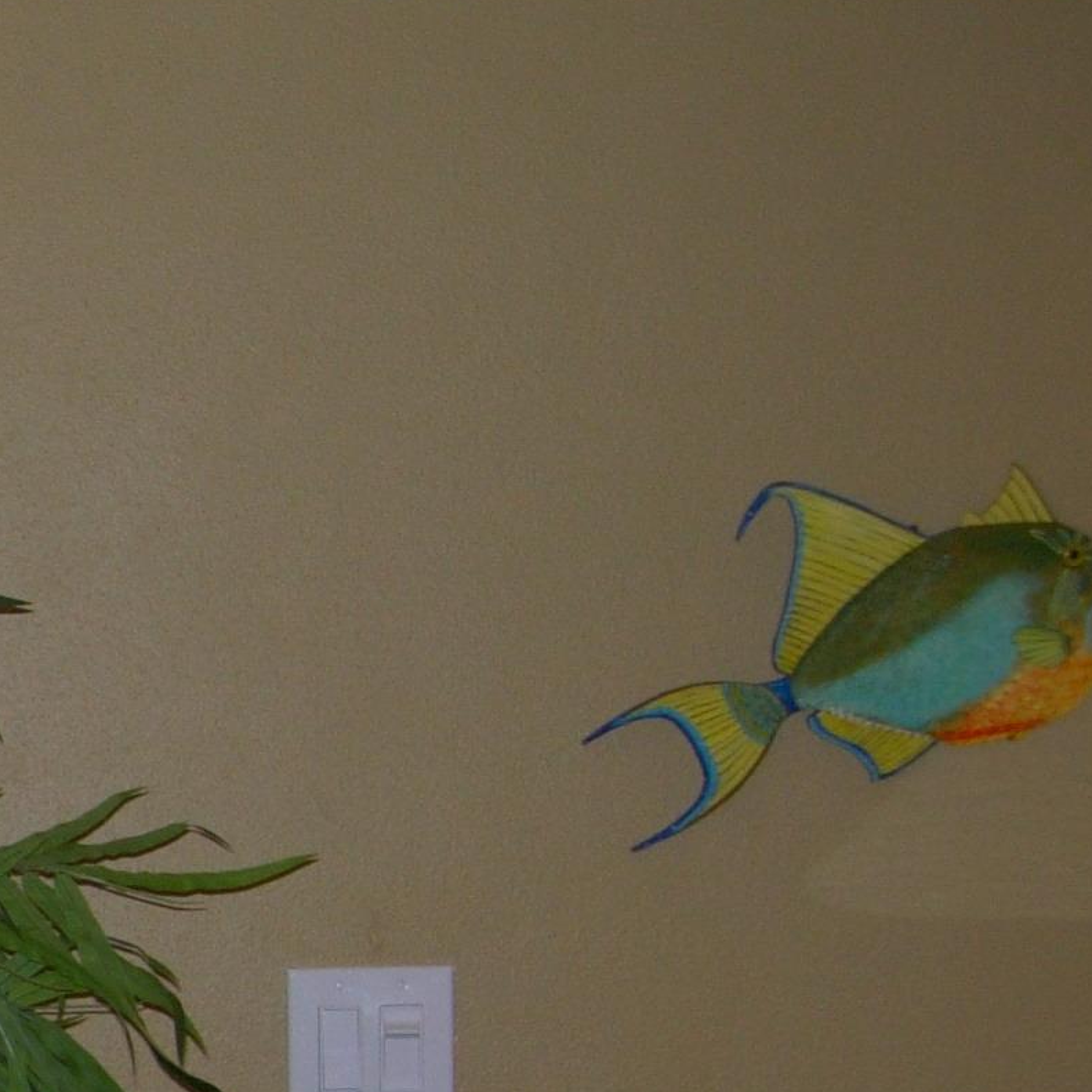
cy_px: 1080
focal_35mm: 110
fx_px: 3926
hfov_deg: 14.9
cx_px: -447
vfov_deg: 15.6
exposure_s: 1/64
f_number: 2.8
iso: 79
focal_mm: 7.8
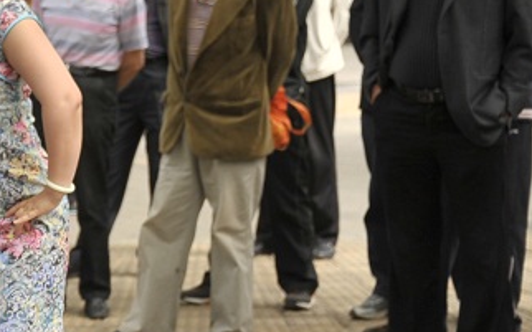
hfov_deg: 11.8
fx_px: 2522
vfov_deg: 7.5
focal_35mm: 174
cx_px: -115
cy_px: 267
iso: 200
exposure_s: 1/500
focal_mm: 68
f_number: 4.8
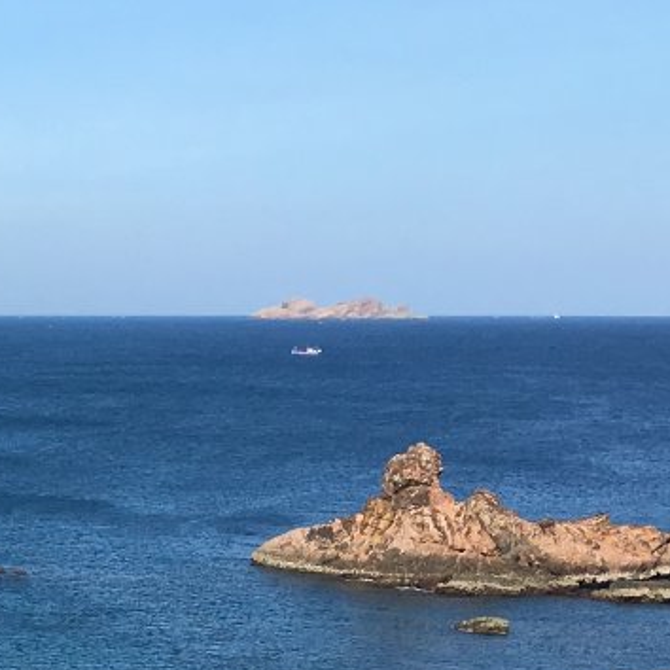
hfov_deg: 13.5
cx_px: -541
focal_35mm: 116
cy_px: 982
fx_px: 2540
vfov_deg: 14.1
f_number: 2.2
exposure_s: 1/1538
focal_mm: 4.15
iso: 25
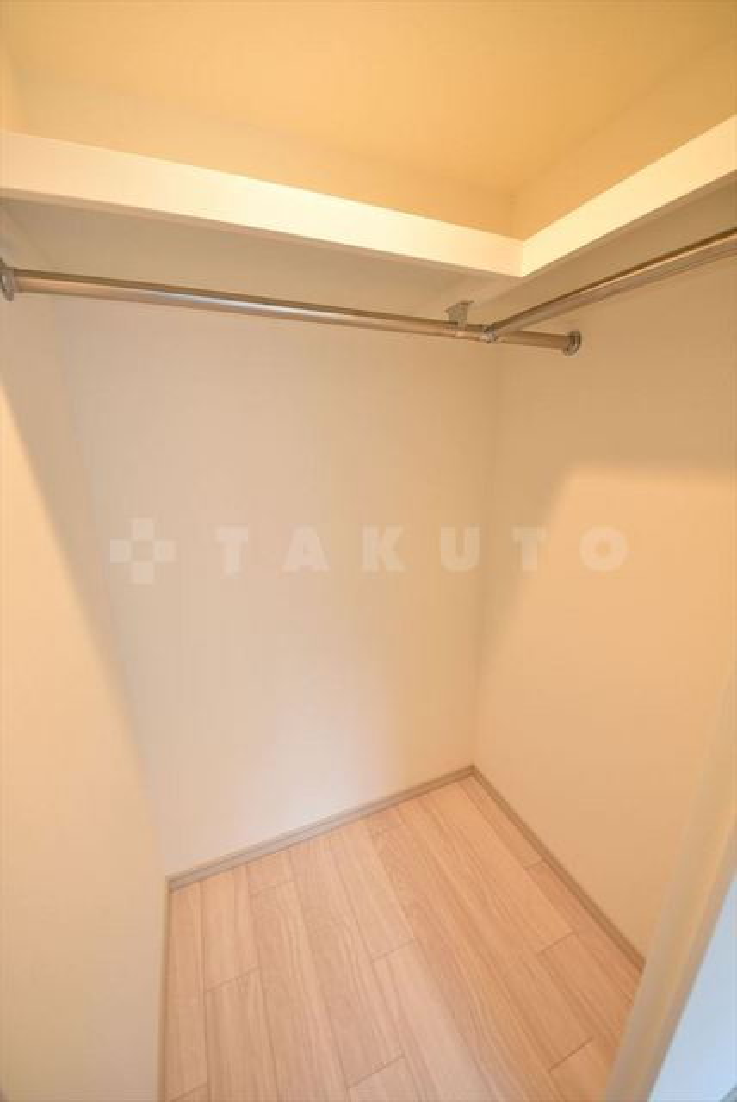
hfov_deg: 90.1
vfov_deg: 112.6
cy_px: 551
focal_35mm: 12
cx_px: 368
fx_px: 368
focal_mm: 8
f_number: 4.5
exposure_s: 1/5
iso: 100
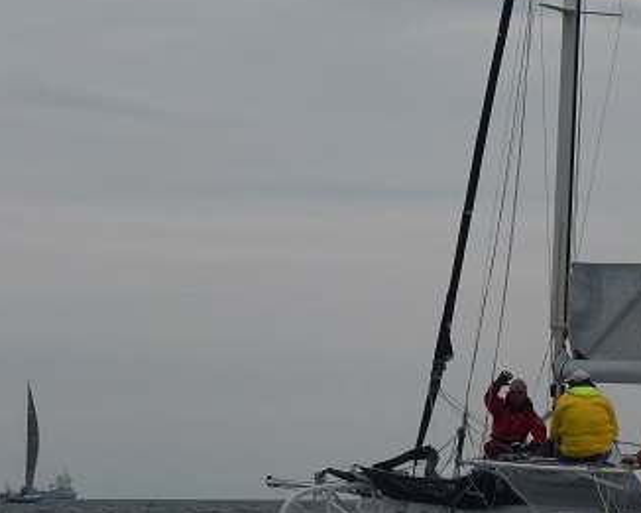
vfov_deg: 10.4
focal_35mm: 149
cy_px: 287
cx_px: 519
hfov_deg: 12.9
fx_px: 2828
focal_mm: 15
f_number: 8.8
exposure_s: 1/400
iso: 125
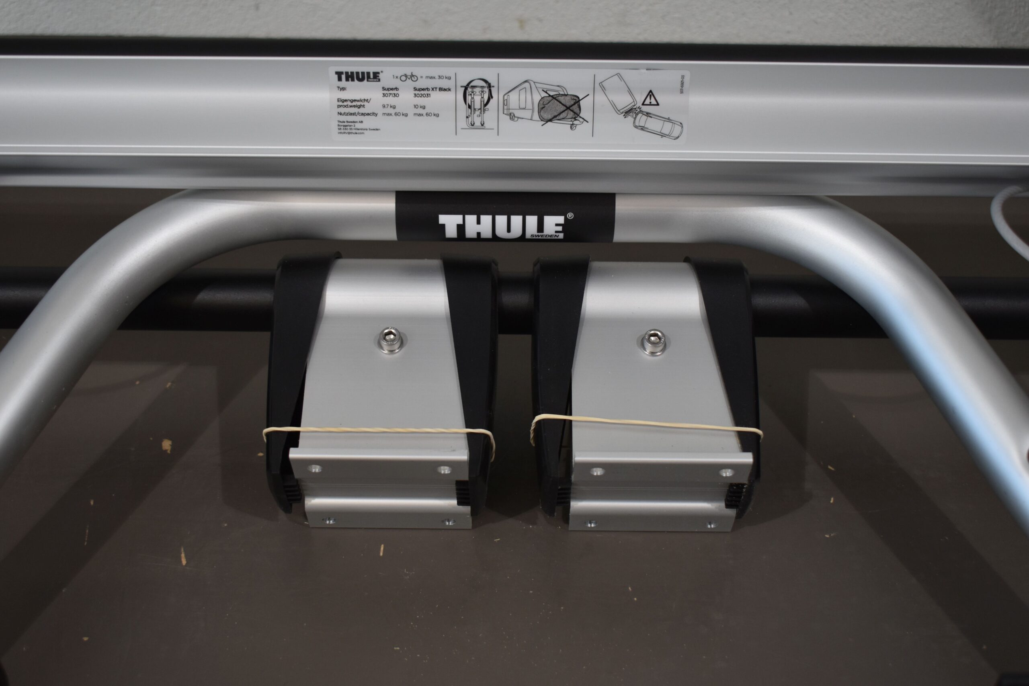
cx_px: 514
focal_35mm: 51
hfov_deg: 38.9
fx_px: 1458
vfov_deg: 26.5
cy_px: 343
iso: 560
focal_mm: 34
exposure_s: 1/250
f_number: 4.5
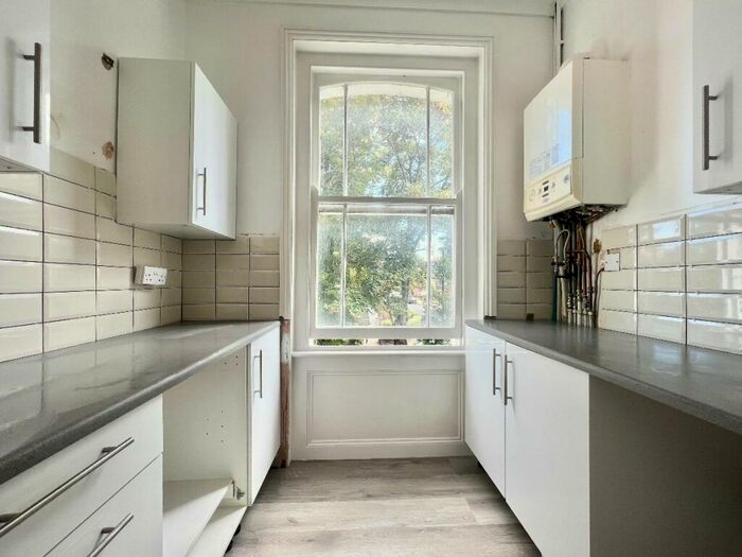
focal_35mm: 13
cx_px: 371
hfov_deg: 106.2
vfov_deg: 89.9
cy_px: 278
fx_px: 279
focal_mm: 1.57
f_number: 1.8
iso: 32
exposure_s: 1/140
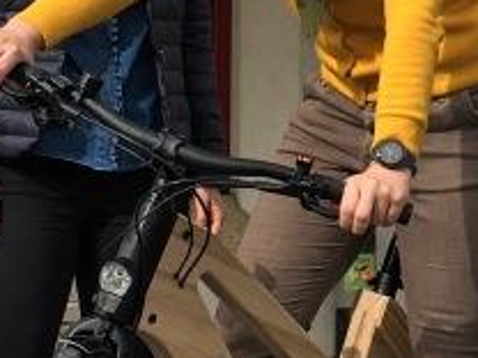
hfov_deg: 13.8
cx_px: 336
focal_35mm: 143
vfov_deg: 10.3
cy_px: 53
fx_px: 1975
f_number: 2.2
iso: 25
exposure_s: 1/761
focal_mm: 4.15
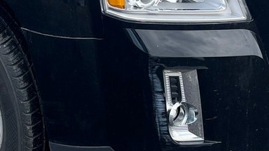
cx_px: 11
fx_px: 770
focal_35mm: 108
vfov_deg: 10.7
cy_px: -99
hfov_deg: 19.3
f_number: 1.6
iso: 50
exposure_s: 1/1404
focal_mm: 5.1
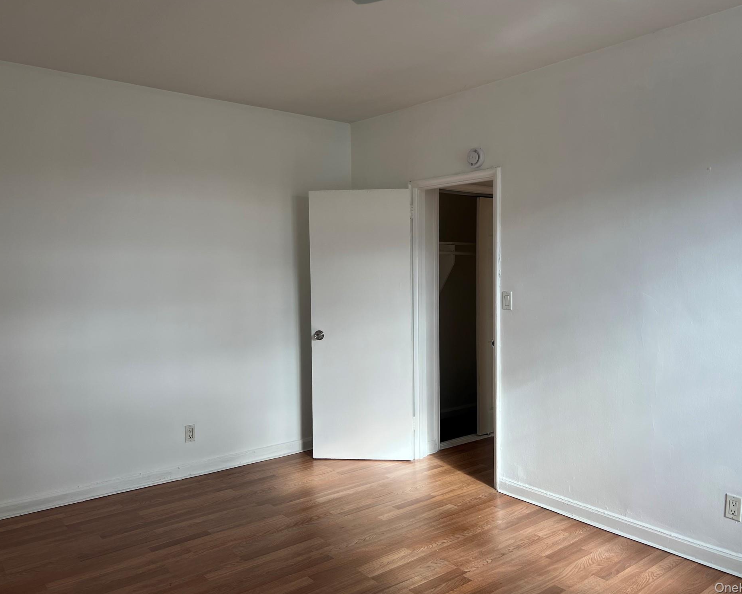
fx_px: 615
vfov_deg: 51.5
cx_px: 387
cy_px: 290
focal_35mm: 28
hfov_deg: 62.2
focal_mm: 5.7
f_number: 1.5
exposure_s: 1/150
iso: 32
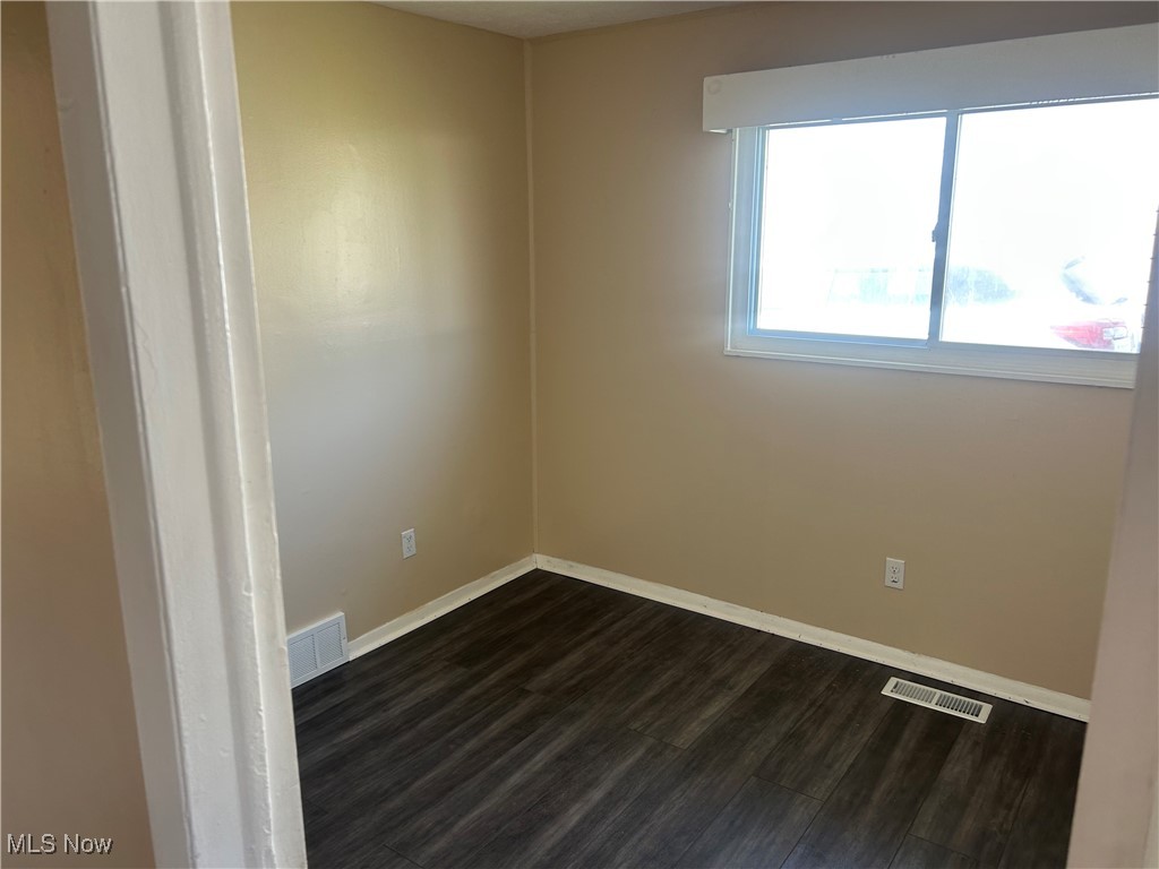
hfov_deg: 67.3
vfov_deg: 53.1
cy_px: 434
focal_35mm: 26
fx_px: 871
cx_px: 580
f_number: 1.5
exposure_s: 1/121
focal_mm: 5.7
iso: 64
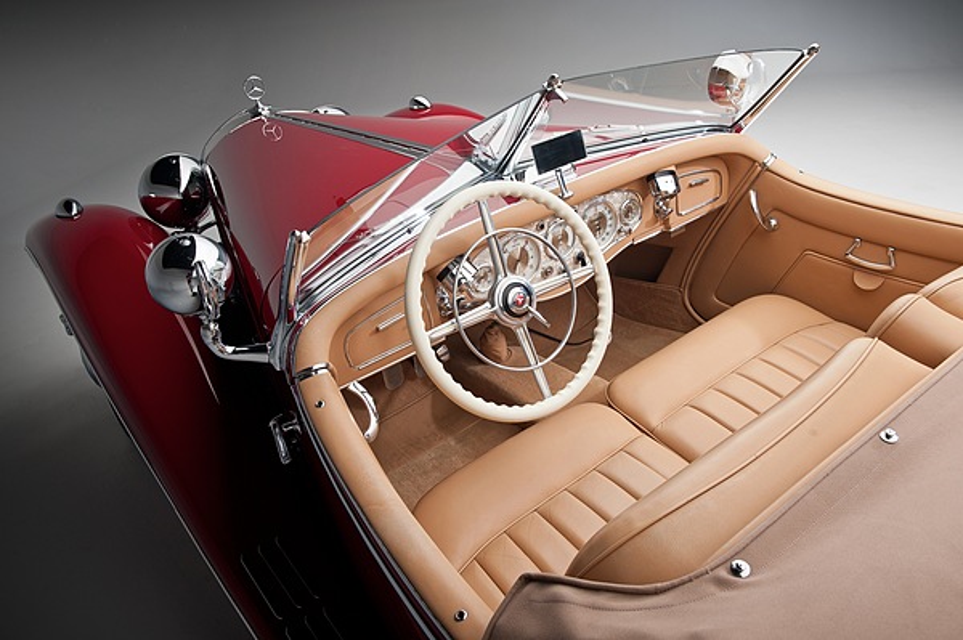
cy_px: 320
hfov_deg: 63.7
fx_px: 775
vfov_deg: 44.9
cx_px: 482
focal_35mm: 29
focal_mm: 29
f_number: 9
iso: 200
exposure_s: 1/200
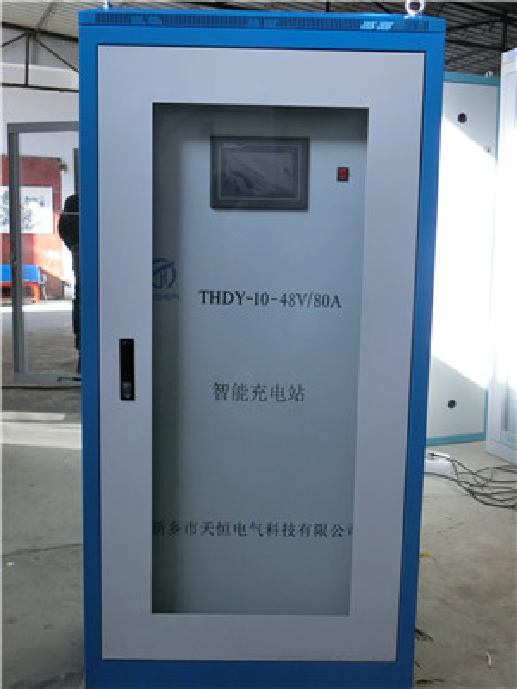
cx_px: 258
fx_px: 777
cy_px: 344
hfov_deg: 36.8
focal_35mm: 39
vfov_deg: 47.9
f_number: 4.1
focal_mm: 6.9
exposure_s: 1/125
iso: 200
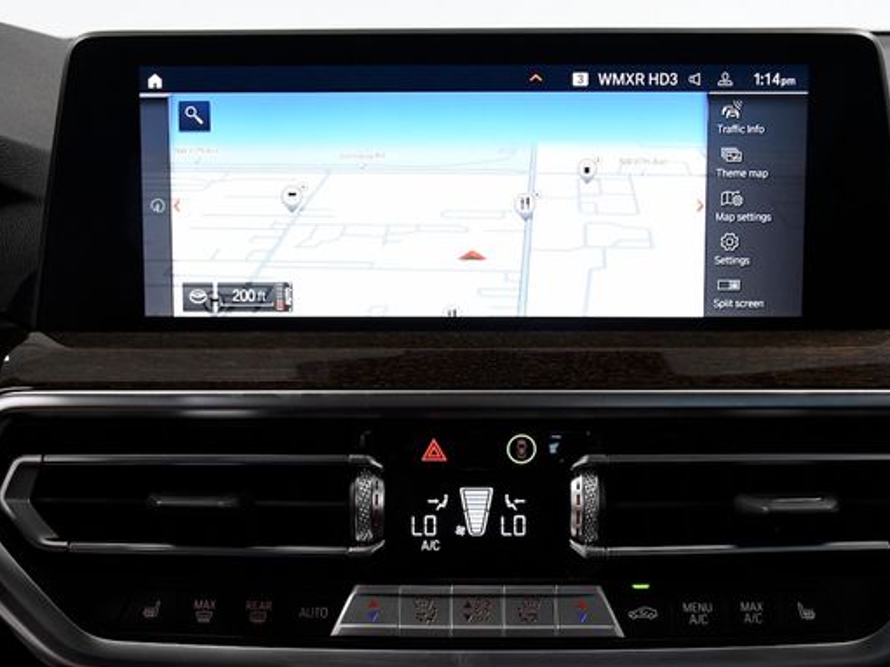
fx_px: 1208
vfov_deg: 30.8
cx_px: 469
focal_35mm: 47
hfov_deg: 40.4
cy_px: 367
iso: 2500
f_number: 7.1
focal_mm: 26
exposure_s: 1/200
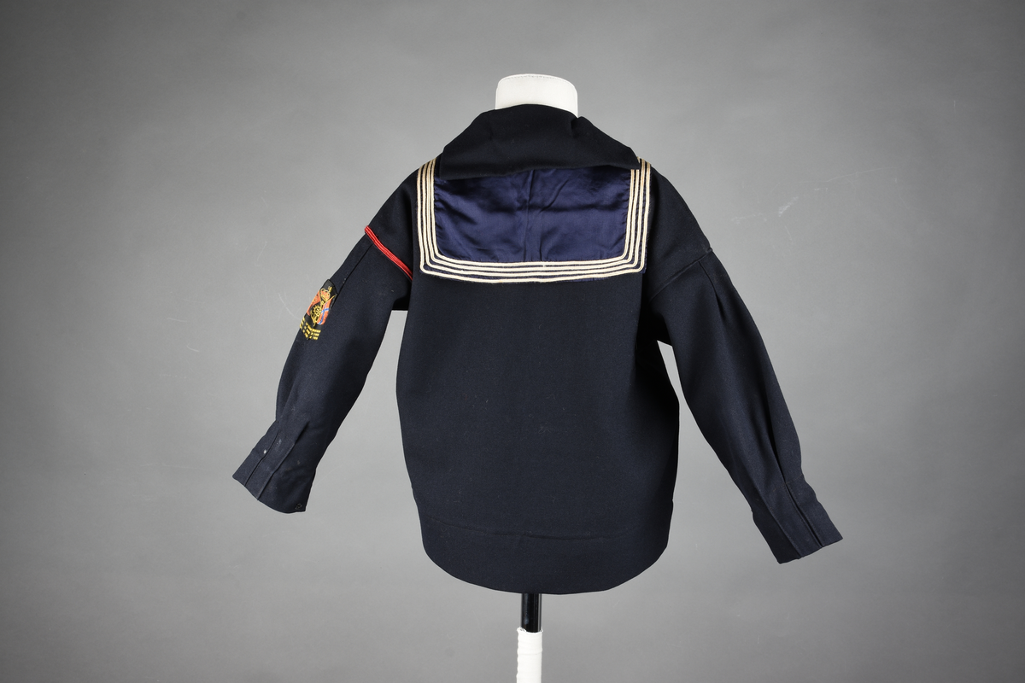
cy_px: 342
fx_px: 1068
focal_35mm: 38
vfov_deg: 35.5
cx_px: 512
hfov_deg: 51.3
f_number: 11
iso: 100
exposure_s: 1/100
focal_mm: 25
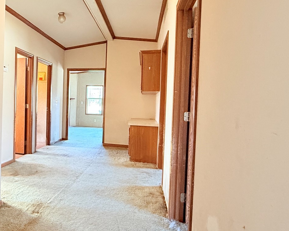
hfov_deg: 58.9
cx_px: 72
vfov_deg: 51.5
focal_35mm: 28
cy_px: 110
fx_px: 240
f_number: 2.2
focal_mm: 2.22
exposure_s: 1/60
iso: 640
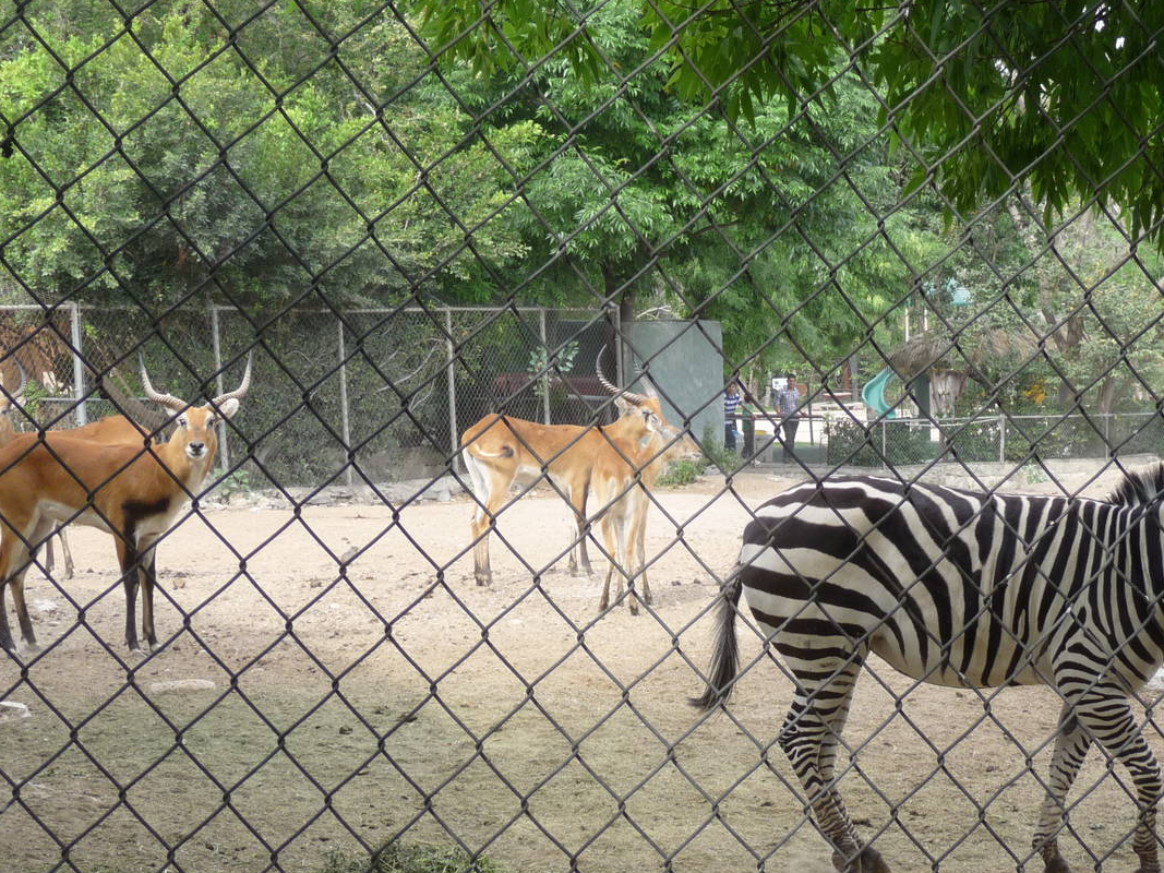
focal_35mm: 75
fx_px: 2522
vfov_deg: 19.6
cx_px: 668
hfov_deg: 26.0
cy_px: 501
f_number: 4.2
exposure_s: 1/125
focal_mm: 8.5
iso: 100
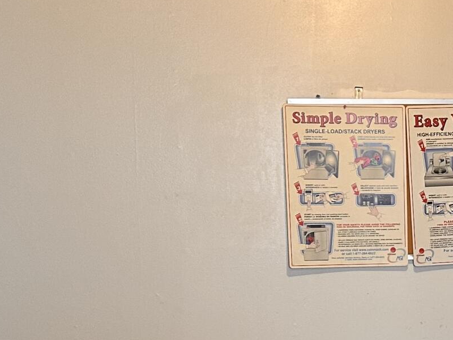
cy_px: 367
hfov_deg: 20.9
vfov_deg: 16.0
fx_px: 1178
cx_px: 481
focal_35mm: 90
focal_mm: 6.86
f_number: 1.78
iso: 200
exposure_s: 1/60
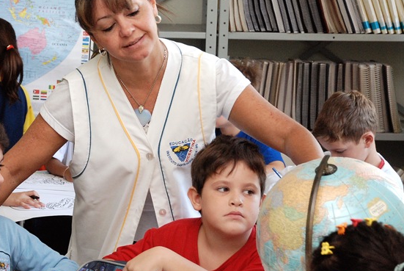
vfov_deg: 11.7
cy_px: 179
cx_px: 74
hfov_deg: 17.3
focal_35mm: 117
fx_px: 1315
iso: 800
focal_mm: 42
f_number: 5.6
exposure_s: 1/125
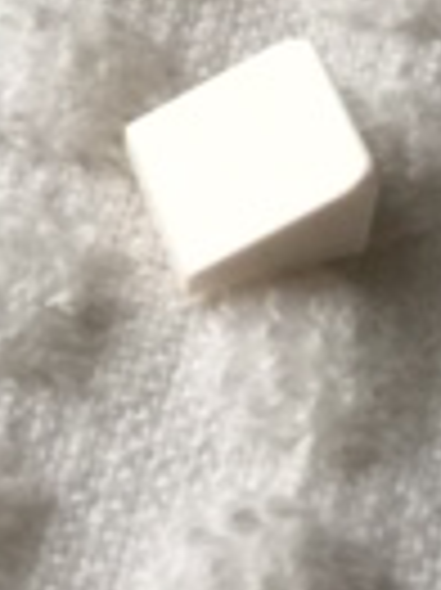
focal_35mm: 142
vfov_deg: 13.6
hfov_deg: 10.0
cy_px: -54
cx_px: -302
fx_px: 2416
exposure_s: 1/30
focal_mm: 4.15
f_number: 2.2
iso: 40
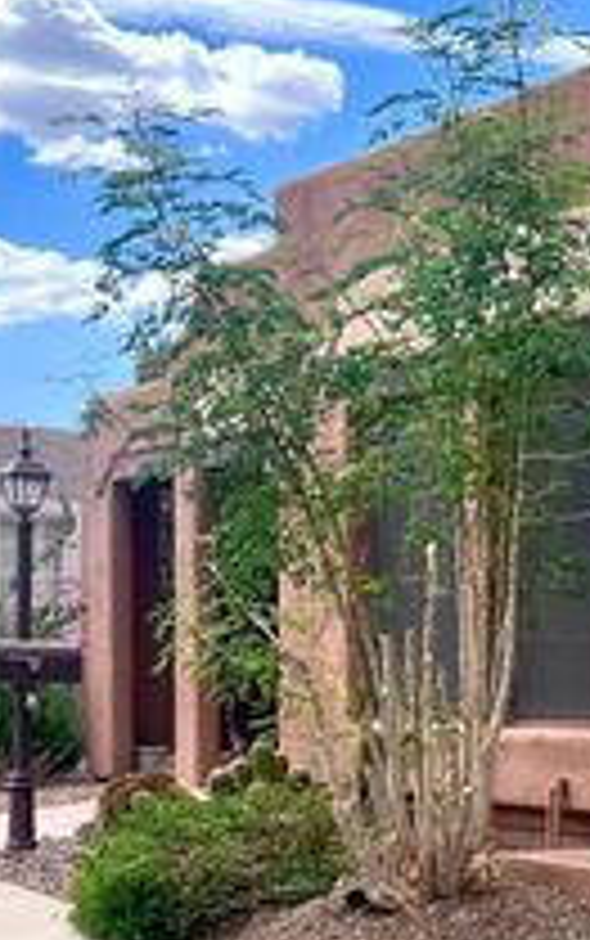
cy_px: 690
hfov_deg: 14.2
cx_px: 811
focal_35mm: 88
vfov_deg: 23.3
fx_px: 2259
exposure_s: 1/3571
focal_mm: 5.7
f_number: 1.5
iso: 50
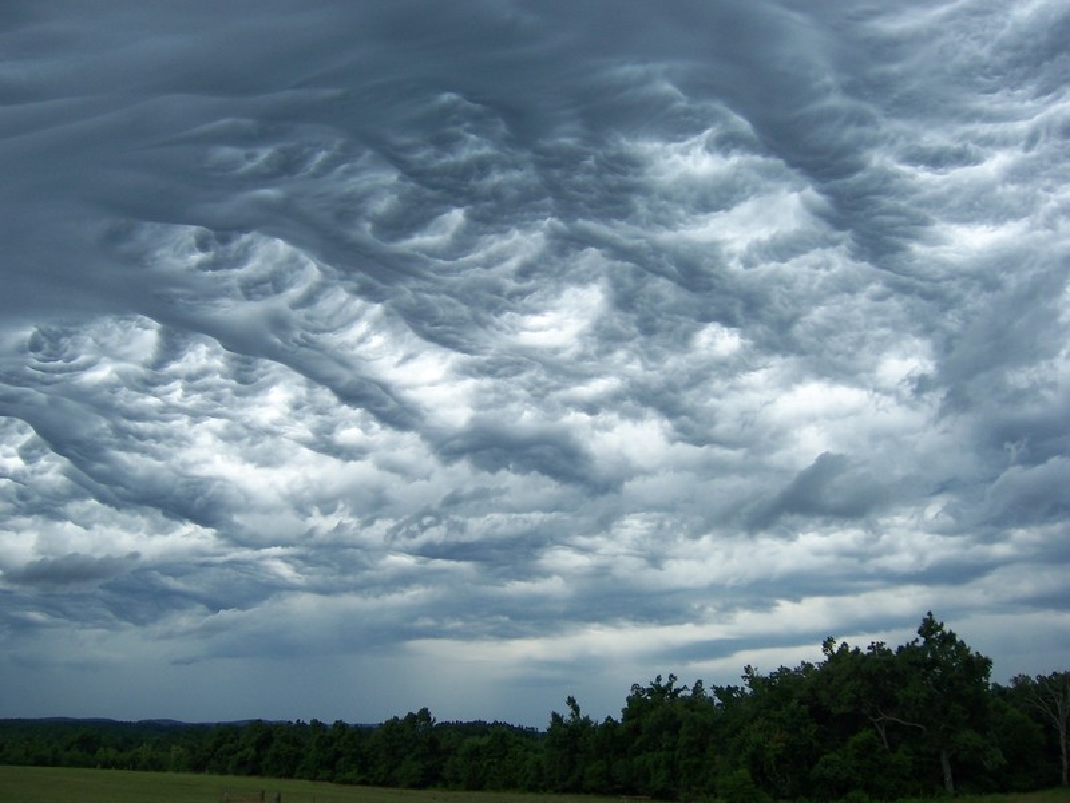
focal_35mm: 36
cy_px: 402
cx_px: 535
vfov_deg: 39.7
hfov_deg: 51.4
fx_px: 1113
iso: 80
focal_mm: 6.2
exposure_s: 1/500
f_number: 2.8
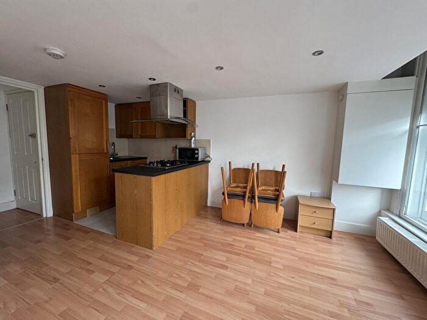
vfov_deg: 85.7
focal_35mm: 14
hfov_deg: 102.1
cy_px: 160
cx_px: 214
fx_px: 173
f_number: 2.2
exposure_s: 1/99
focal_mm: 2.22
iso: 160
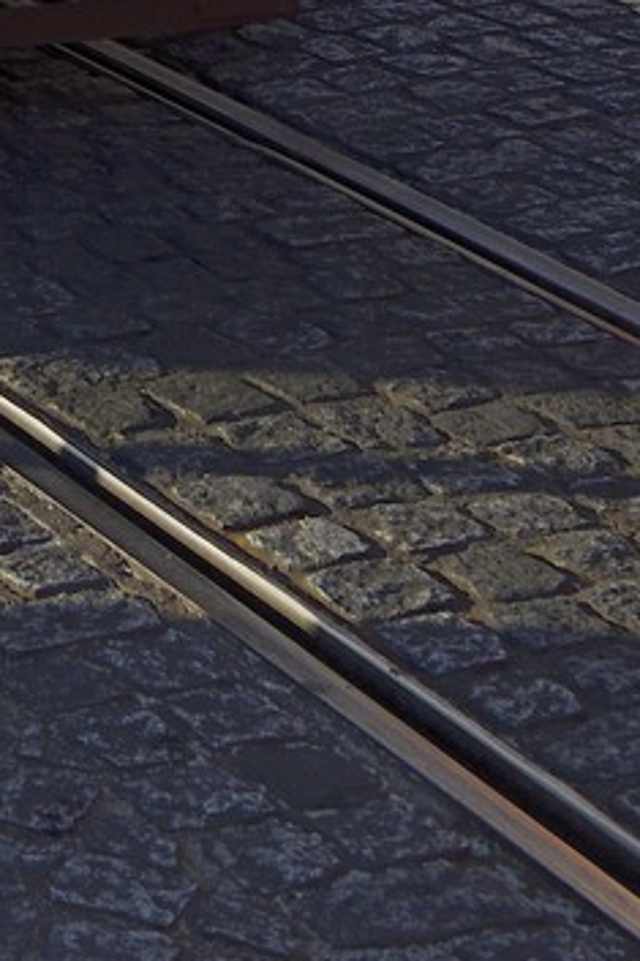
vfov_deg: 12.2
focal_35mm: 145
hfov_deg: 9.0
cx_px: -561
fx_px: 3870
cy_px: -1092
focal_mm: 32
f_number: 9
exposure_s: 1/500
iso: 200
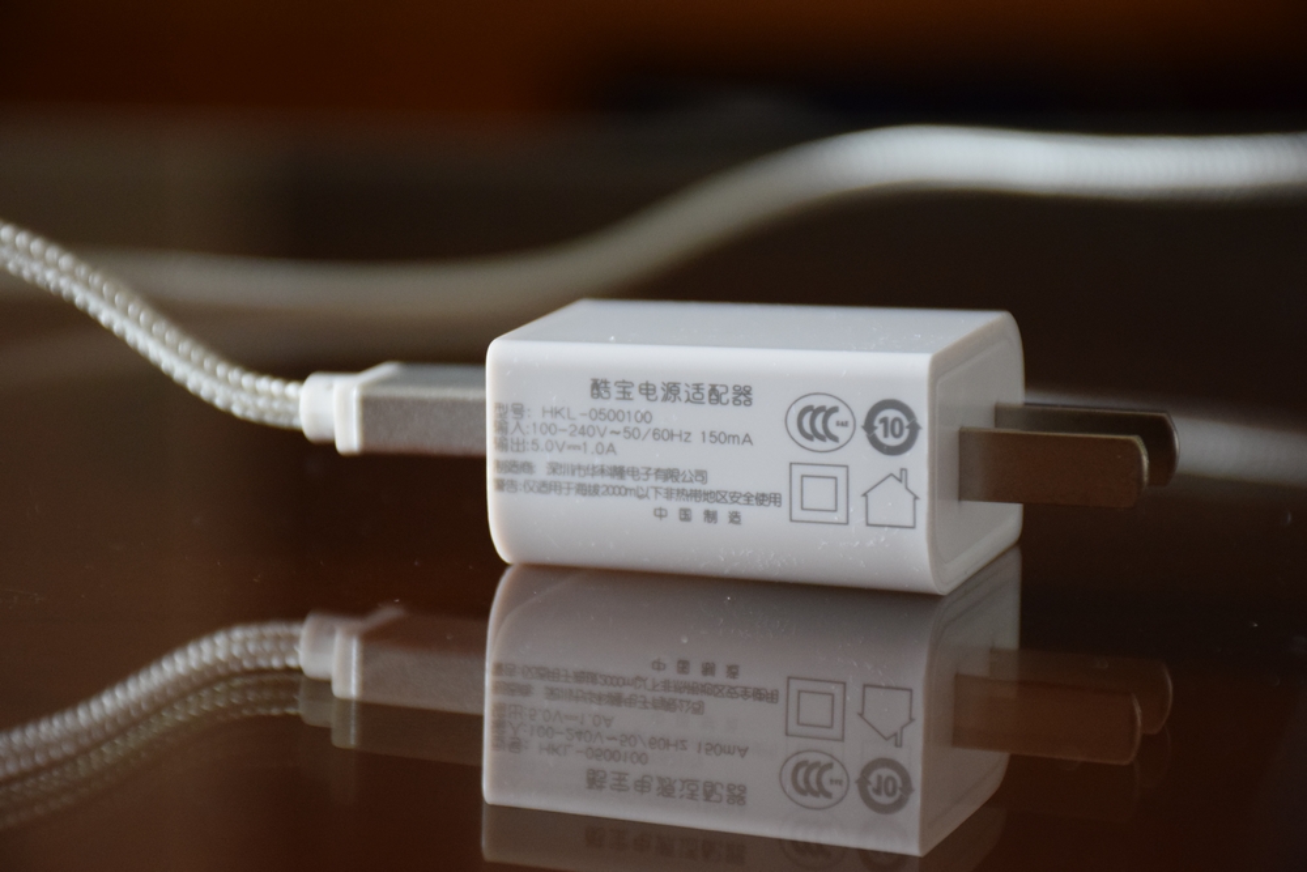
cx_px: 654
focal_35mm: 158
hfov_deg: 13.0
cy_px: 436
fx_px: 5719
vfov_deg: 8.7
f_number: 5.6
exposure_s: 1/125
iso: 2000
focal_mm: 105
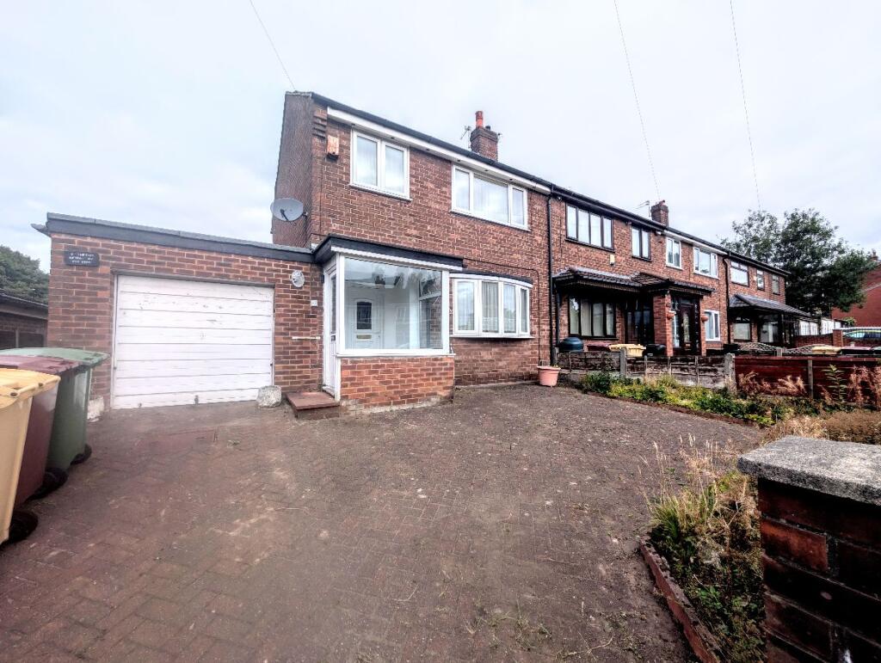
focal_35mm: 12
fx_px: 306
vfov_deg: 94.6
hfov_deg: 110.5
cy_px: 332
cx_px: 440
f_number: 1.7
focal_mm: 2.02
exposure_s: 1/1883
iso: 53
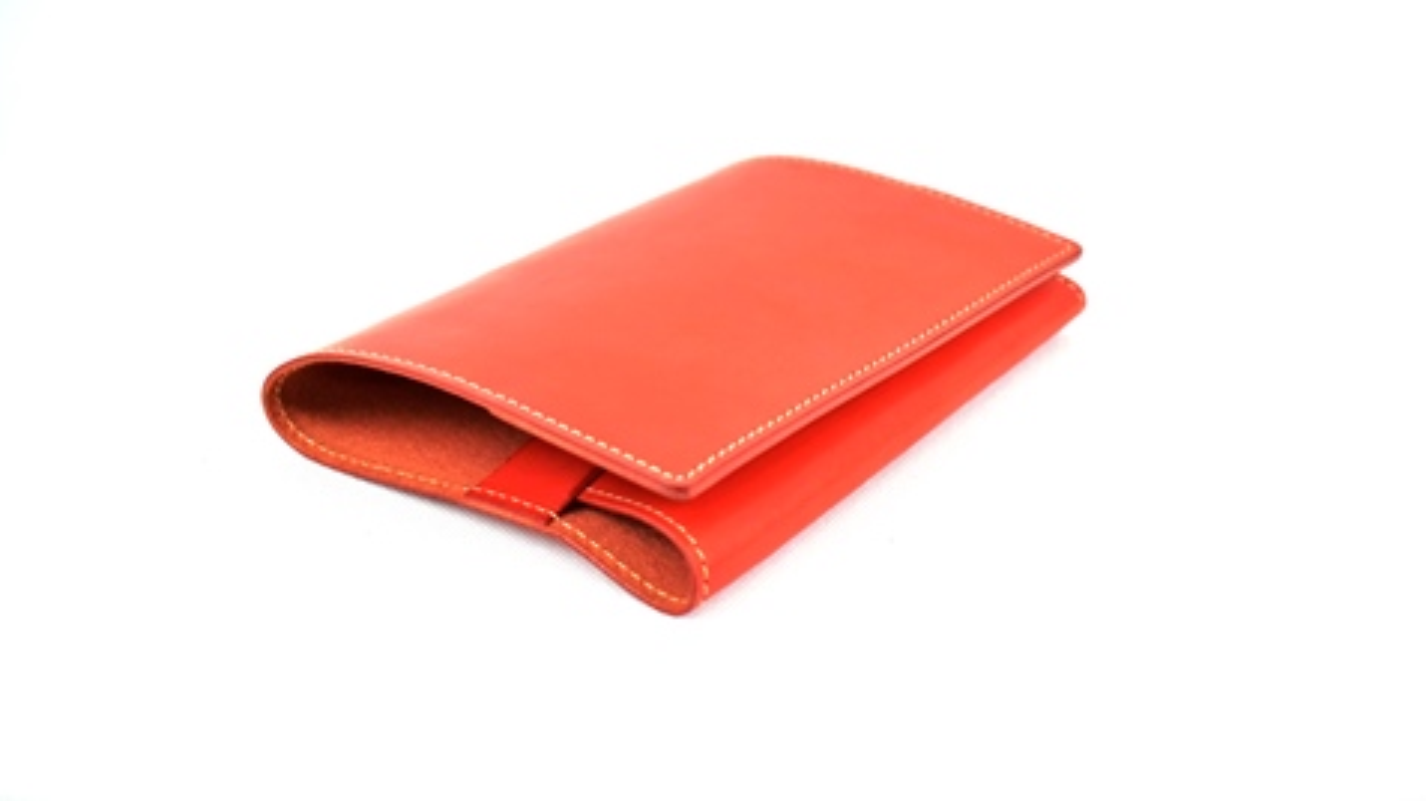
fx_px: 1928
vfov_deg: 23.5
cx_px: 709
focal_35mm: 51
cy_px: 333
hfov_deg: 40.6
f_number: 5
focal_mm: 32
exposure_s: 1/250
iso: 2000
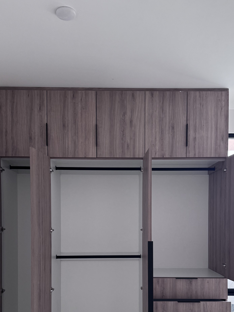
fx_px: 333
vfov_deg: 48.7
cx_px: 124
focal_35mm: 37
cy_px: 224
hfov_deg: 38.7
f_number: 1.78
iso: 200
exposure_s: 1/98
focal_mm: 6.76
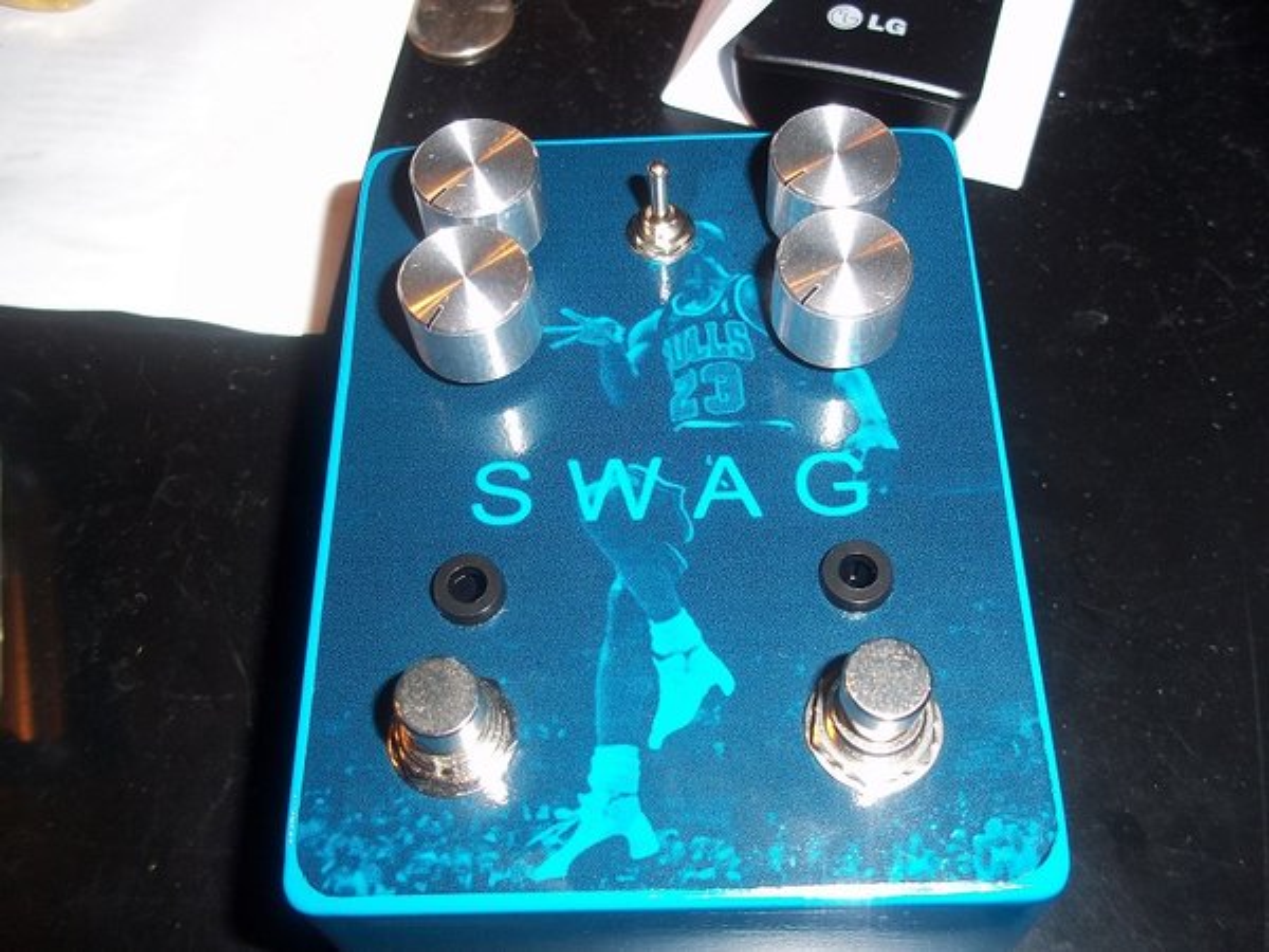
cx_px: 634
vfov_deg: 39.7
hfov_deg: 51.4
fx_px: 1320
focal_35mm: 36
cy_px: 476
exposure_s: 1/30
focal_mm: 6.5
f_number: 3.1
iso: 80
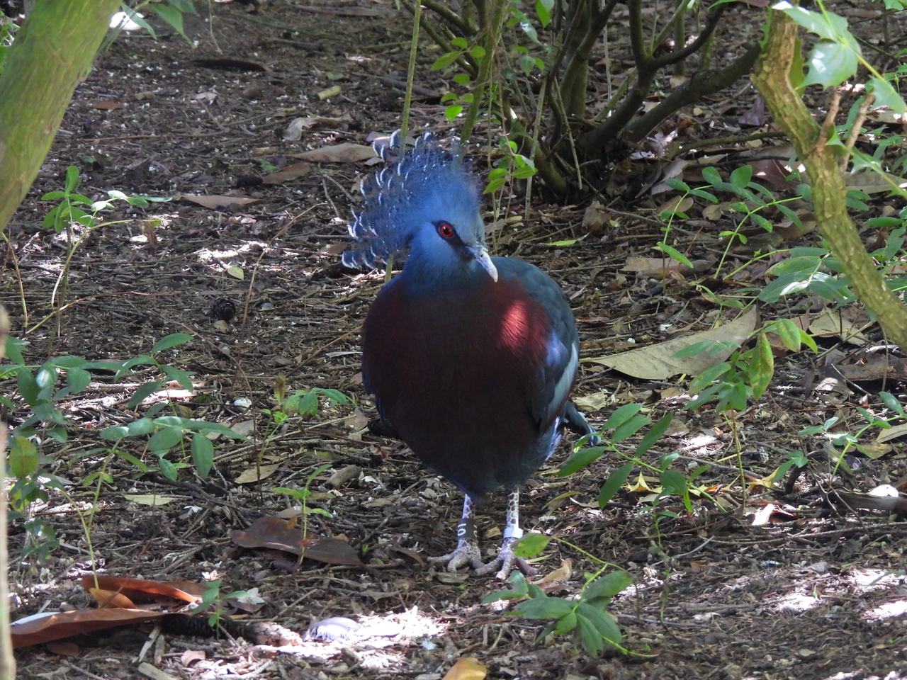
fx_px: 6812
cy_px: 340
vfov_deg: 5.7
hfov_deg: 7.6
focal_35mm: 260
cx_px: 454
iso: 800
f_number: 4.5
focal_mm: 46.4
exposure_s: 1/30
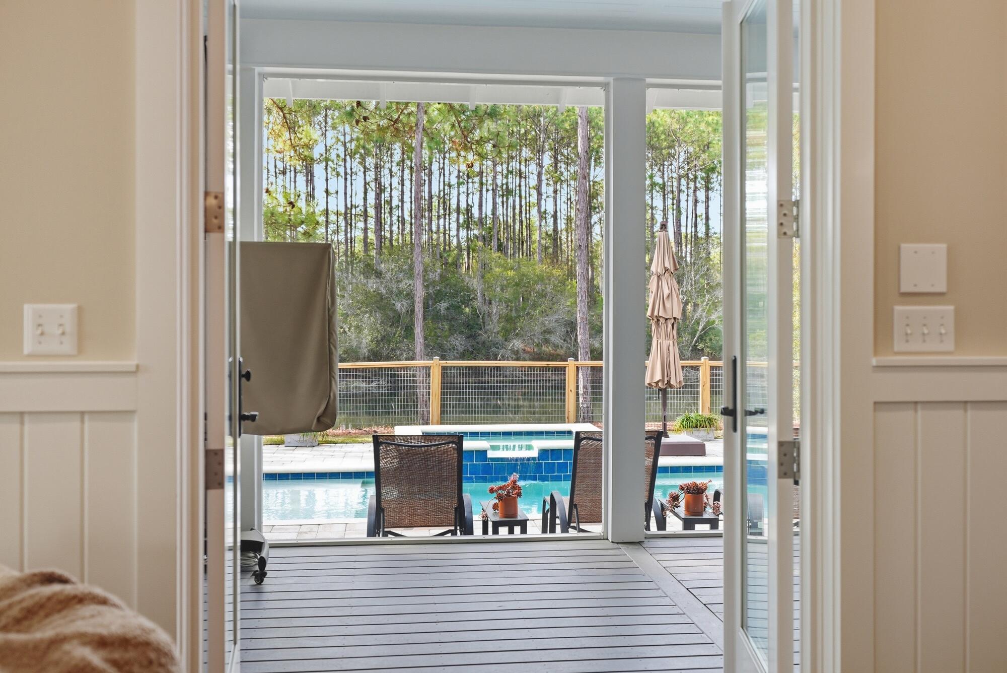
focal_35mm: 35
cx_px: 504
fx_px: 980
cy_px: 336
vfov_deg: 37.9
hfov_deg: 54.4
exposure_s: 1/1250
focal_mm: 35
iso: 320
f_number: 4
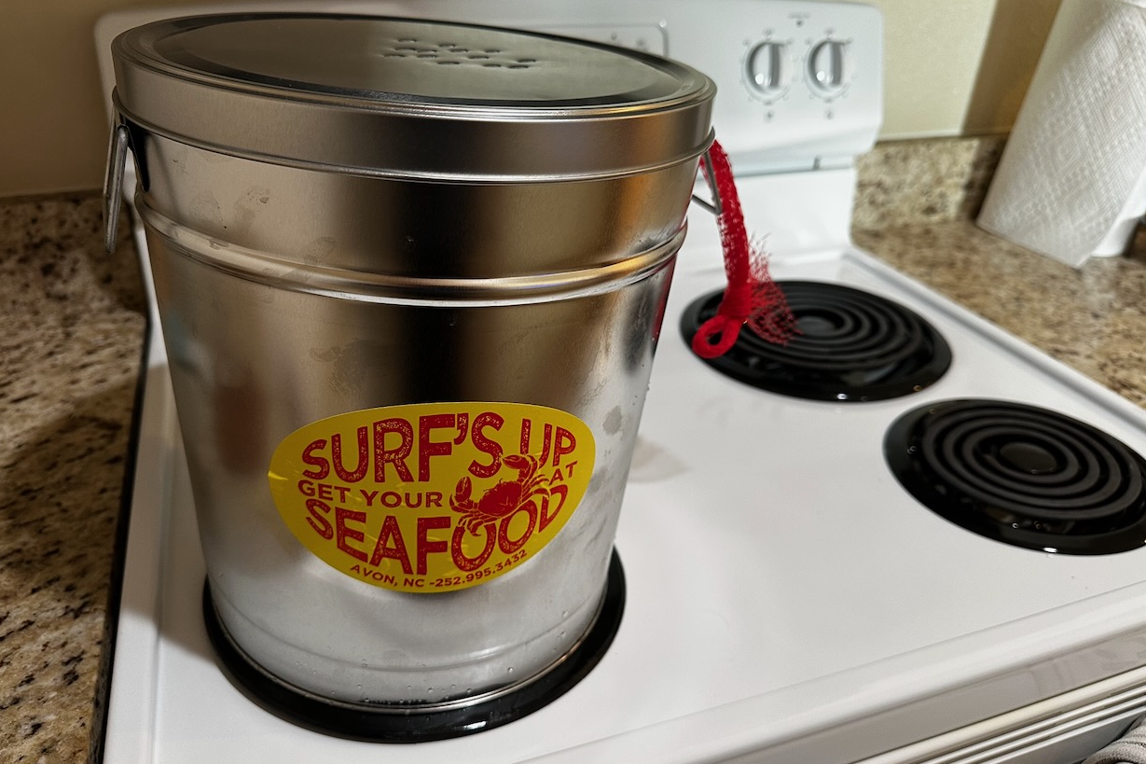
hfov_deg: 69.4
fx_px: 827
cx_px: 554
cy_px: 368
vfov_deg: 49.5
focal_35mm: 26
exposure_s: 1/60
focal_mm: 6.86
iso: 200
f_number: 1.78
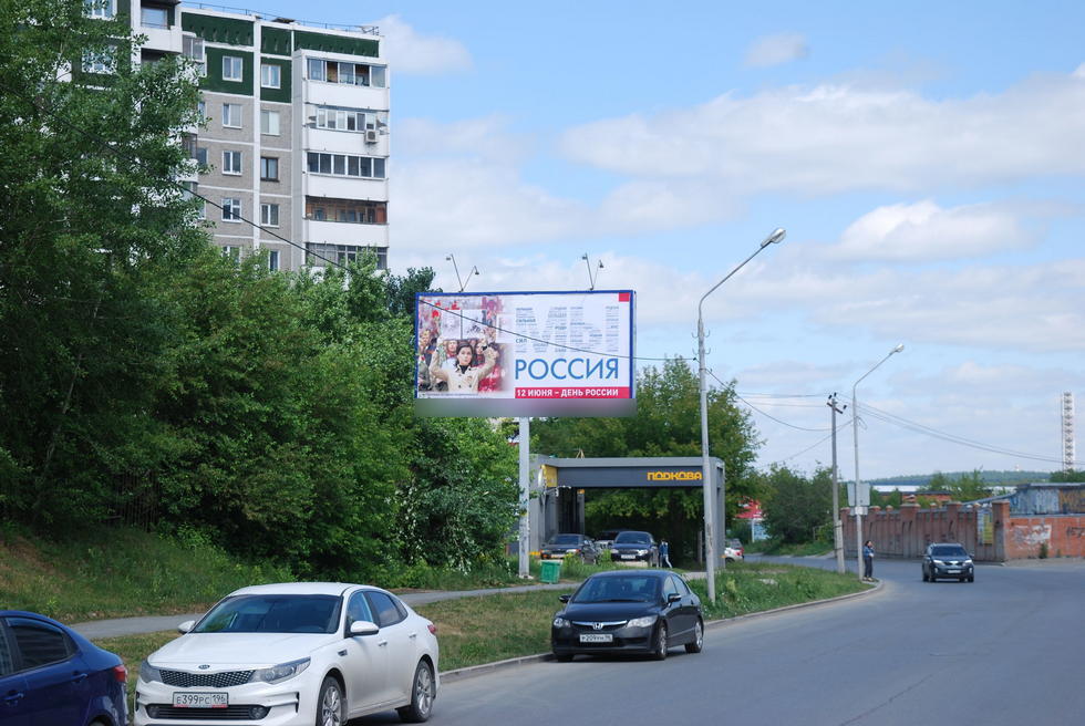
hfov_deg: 26.0
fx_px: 2354
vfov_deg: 17.5
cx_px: 542
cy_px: 363
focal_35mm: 78
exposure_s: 1/200
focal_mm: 52
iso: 100
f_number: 7.1
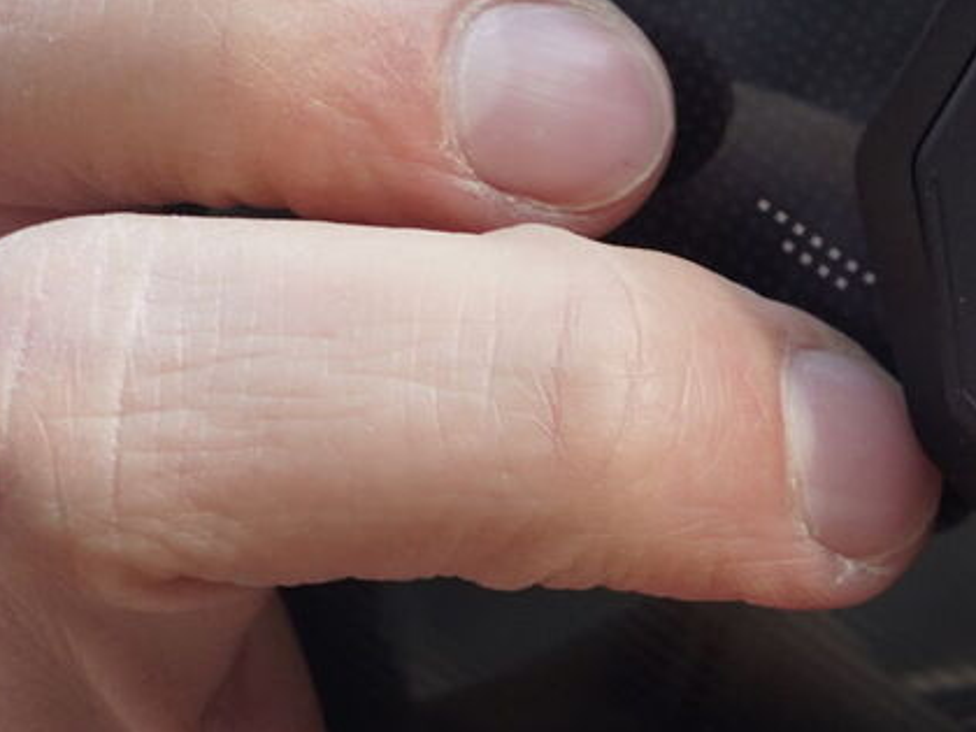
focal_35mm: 255
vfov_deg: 5.8
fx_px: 7190
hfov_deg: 7.6
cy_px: 386
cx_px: 1685
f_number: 7.1
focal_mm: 58
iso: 800
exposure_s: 1/160
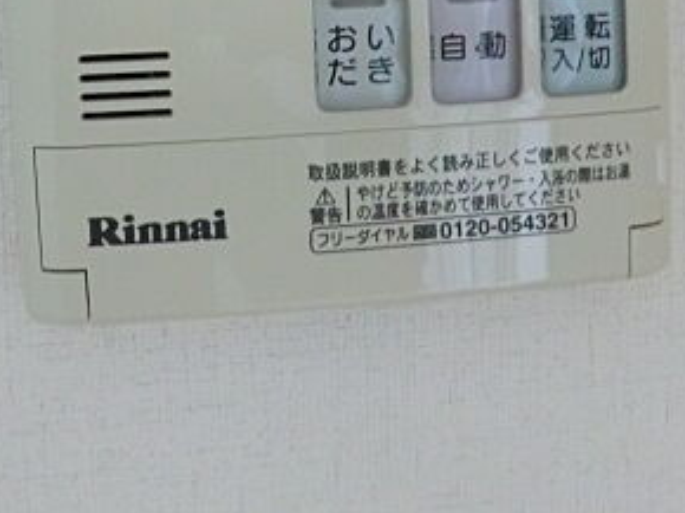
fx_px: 1048
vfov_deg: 26.1
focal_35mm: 53
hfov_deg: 36.0
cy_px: 7
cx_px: 248
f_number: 3.2
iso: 640
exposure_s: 1/60
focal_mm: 4.3
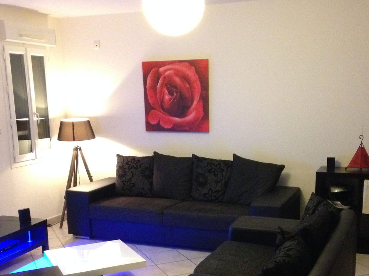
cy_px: 188
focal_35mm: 49
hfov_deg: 38.9
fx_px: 522
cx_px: 183
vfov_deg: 29.4
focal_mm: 4.12
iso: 800
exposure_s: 1/15
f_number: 2.4
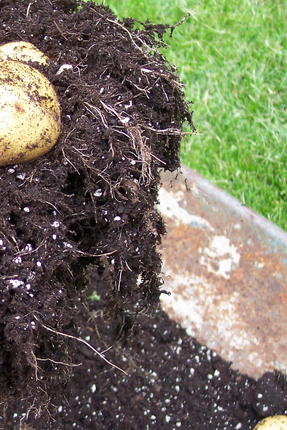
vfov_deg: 28.0
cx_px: -82
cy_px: 239
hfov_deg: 17.8
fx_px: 861
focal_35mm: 72
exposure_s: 1/250
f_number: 2.8
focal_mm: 8
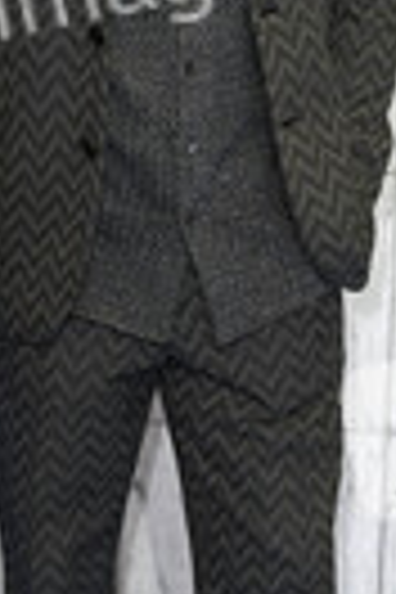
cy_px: 189
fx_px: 1699
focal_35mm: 103
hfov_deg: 13.3
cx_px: 162
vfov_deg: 19.8
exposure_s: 1/125
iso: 1000
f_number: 5
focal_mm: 34
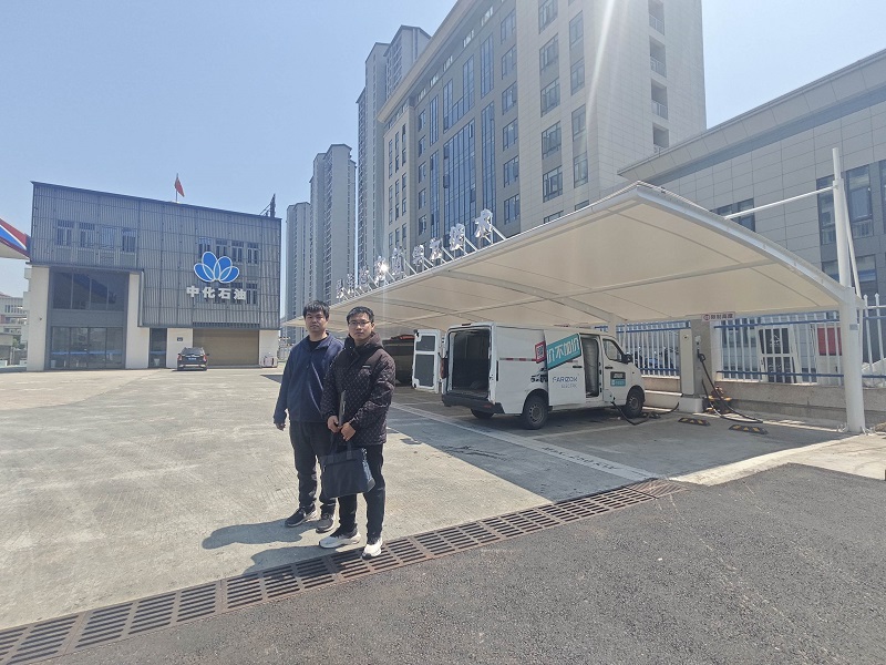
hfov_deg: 94.5
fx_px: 410
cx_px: 443
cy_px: 332
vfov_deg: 78.1
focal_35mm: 16
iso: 50
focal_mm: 1.65
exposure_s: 1/1490
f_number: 2.2
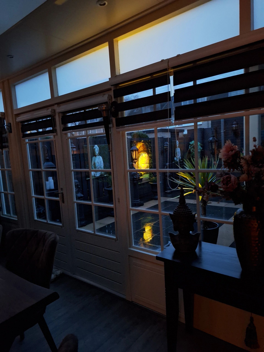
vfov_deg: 73.9
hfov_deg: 58.9
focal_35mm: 23
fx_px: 234
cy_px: 176
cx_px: 132
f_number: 1.8
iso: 2000
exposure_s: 1/7
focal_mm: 5.54
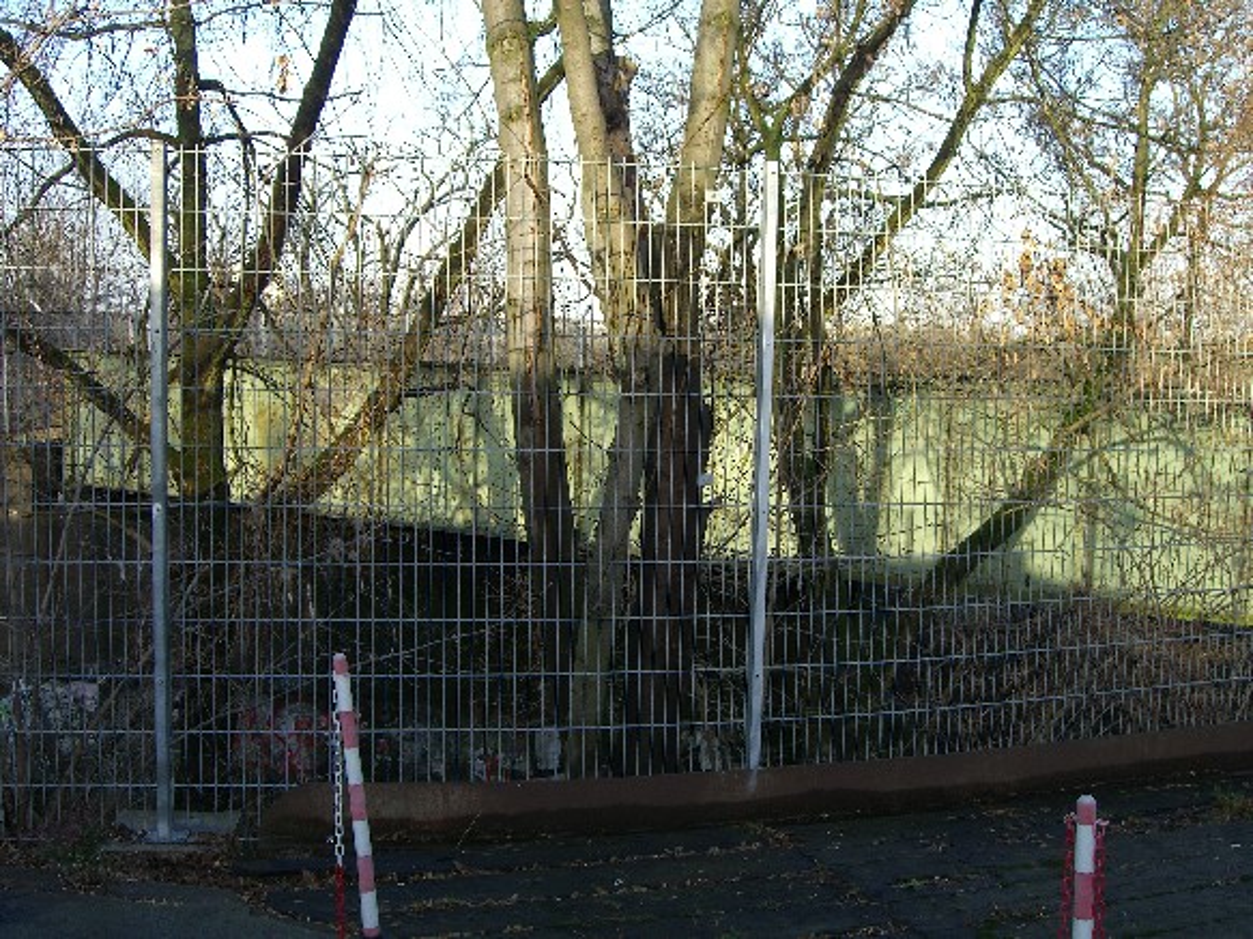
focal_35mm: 38
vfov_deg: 37.7
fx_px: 1375
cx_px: 626
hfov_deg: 49.0
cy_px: 470
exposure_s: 1/160
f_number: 4
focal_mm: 7.9
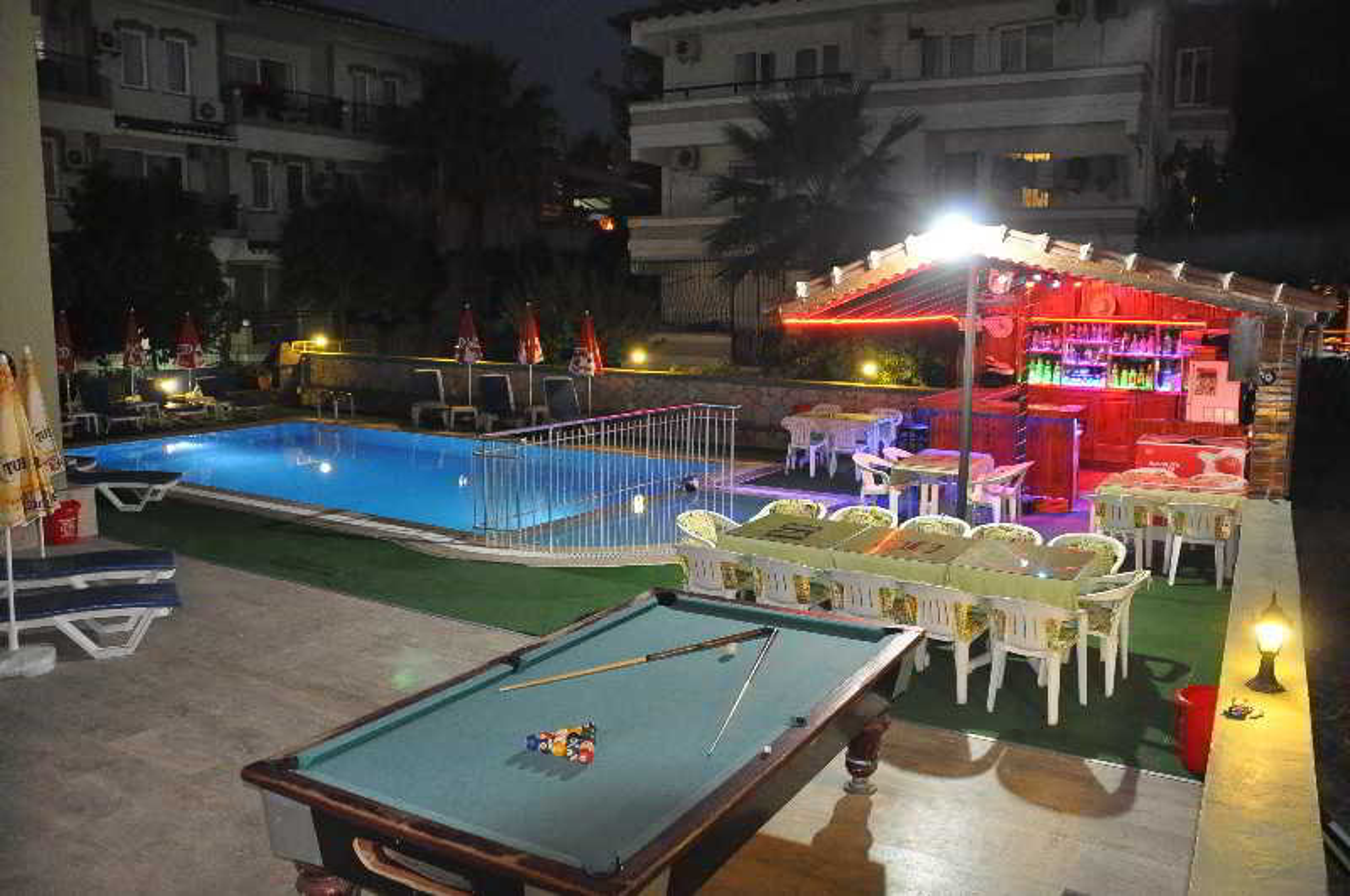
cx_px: 675
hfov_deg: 62.0
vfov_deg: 43.5
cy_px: 448
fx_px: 1123
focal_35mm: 30
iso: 2500
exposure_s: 1/20
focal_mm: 20
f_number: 3.5
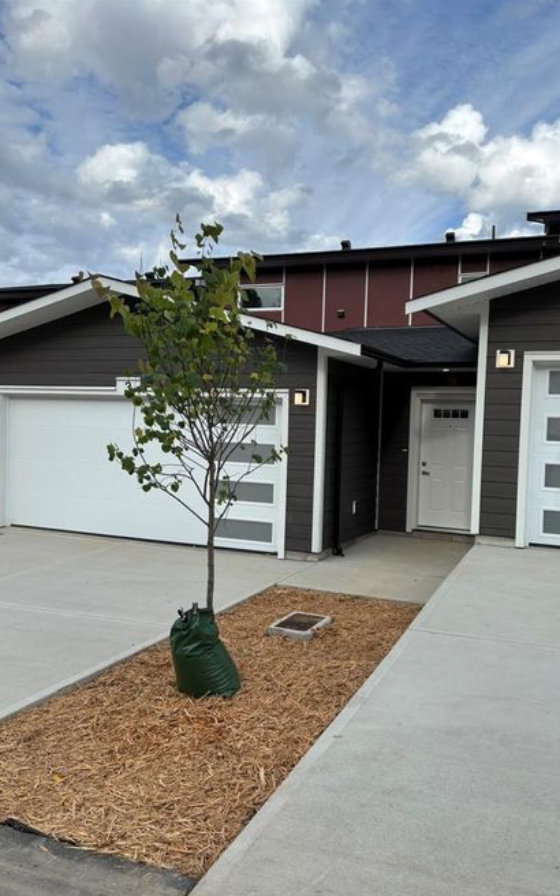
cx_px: 332
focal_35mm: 28
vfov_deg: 66.5
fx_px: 684
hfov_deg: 44.3
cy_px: 454
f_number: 1.6
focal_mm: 5.96
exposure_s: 1/2513
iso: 50
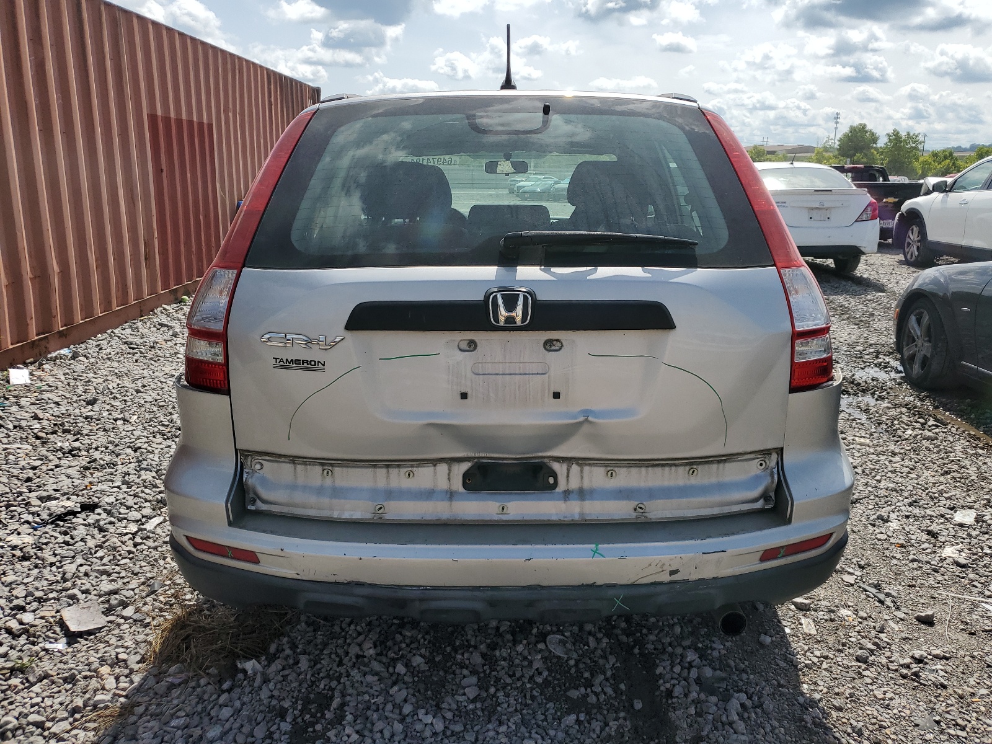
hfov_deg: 67.3
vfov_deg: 53.1
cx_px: 496
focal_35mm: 26
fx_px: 745
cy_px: 372
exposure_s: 1/5000
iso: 50
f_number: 1.5
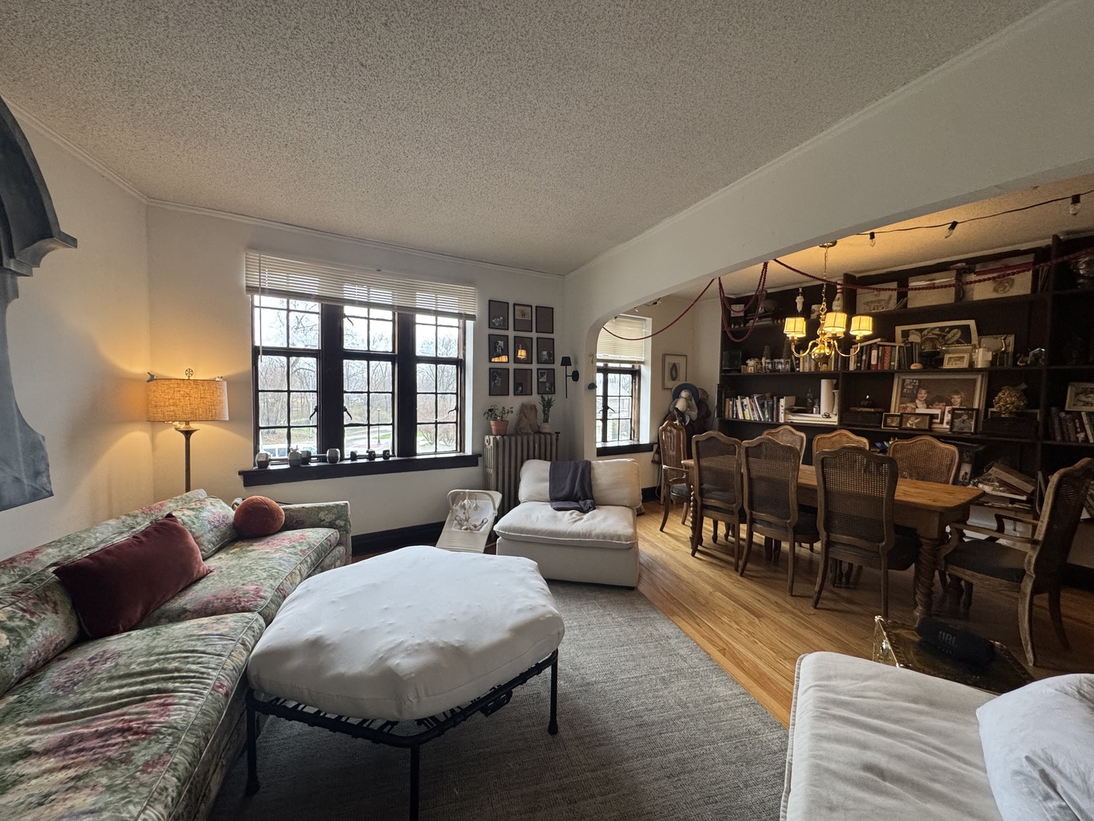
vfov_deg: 85.7
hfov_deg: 102.1
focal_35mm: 14
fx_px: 442
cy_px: 410
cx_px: 547
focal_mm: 2.22
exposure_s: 1/120
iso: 250
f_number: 2.2
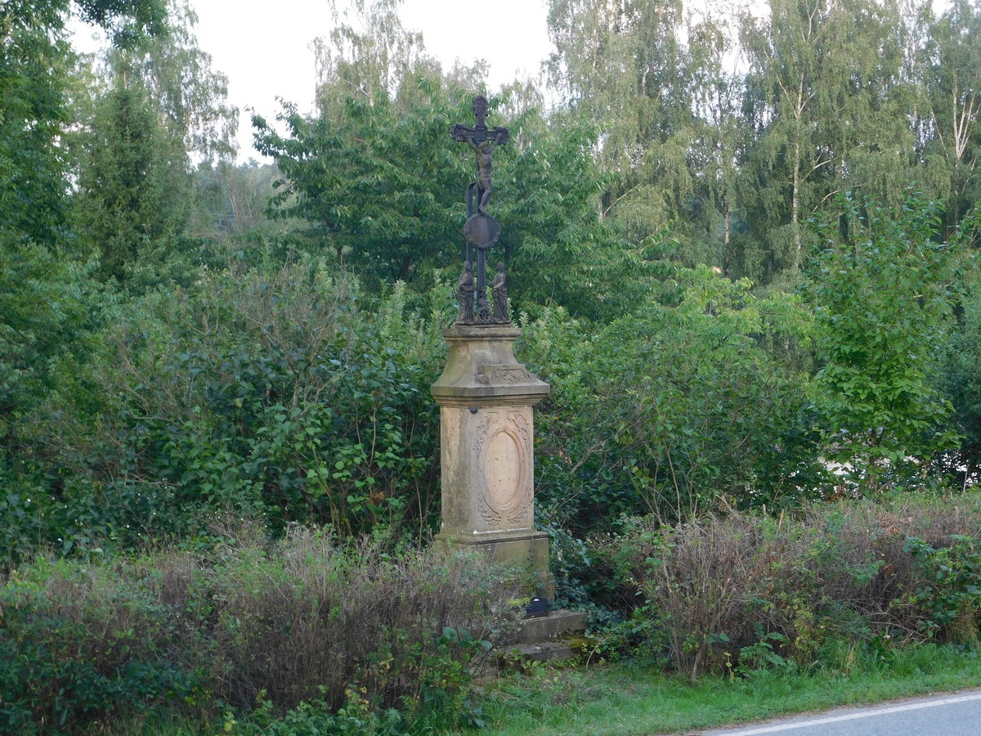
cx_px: 490
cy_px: 368
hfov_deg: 27.4
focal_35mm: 71
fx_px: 2012
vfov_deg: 20.7
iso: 125
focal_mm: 12.6
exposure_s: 1/40
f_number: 4.3
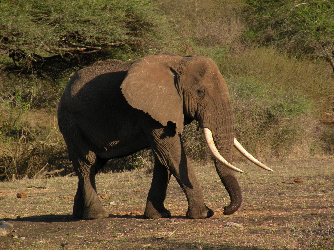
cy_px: 125
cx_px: 167
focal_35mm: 208
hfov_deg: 9.5
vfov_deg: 7.1
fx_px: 2007
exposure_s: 1/232
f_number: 5.6
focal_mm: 36.9
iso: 64
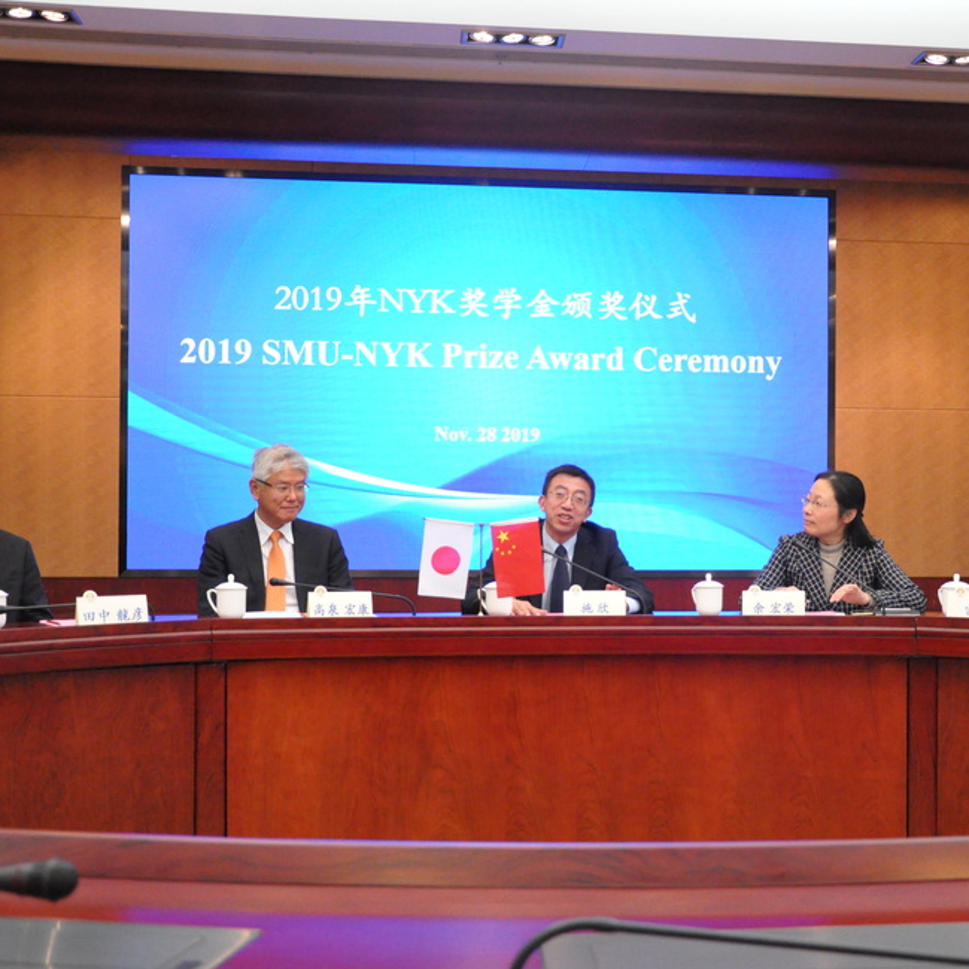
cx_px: 604
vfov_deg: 36.1
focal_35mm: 47
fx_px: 1489
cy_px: 490
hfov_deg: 35.9
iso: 3200
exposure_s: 1/100
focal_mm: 24
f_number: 3.8
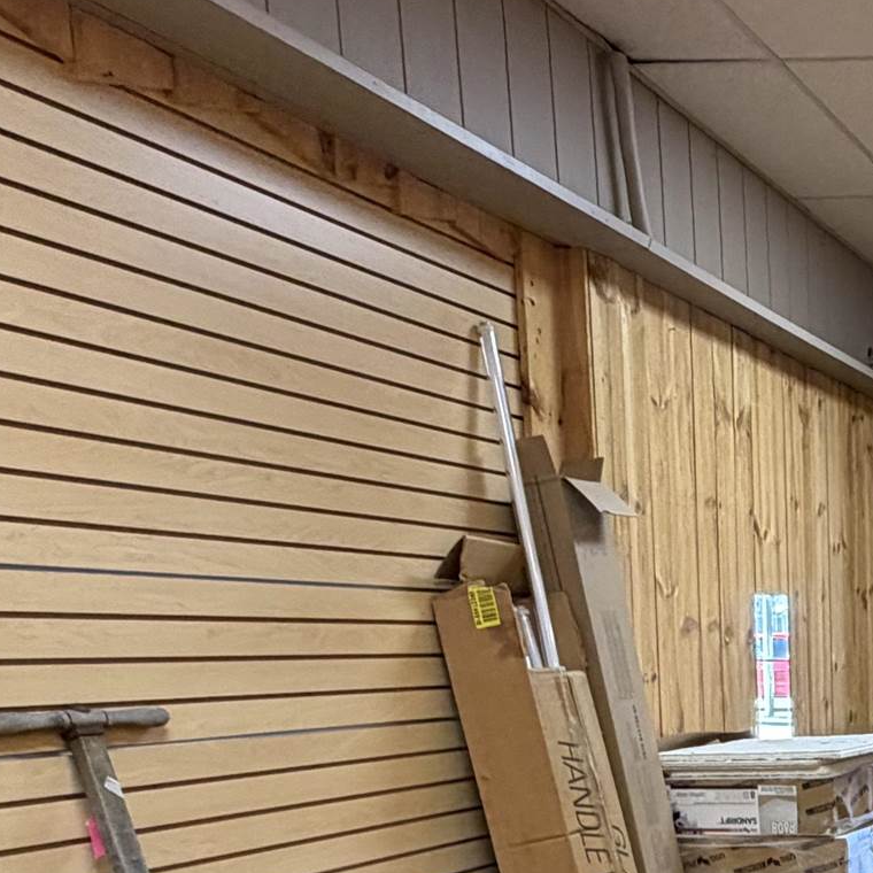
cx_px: 1148
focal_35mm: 50
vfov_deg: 31.7
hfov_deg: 27.9
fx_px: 1427
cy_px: 848
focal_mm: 2.22
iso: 250
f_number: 2.2
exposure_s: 1/60
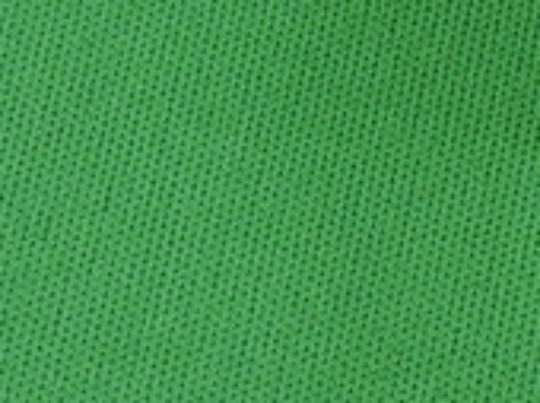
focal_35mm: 182
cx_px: 1205
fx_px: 2835
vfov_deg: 8.1
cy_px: 187
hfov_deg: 9.8
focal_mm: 7.2
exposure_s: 1/30
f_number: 3.8
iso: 110
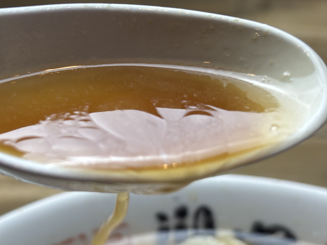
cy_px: 100
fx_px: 623
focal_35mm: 66
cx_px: 122
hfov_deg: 29.3
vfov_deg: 22.2
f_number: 1.6
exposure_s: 1/100
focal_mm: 5.96
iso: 64
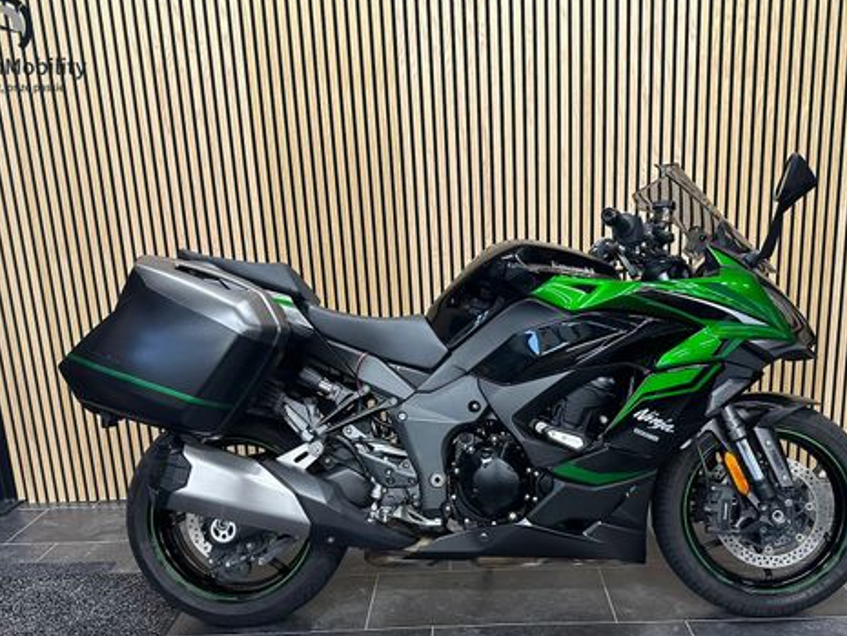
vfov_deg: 42.5
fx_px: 808
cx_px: 466
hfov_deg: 55.2
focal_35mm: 33
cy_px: 410
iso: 200
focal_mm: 6.86
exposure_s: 1/50
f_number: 1.78
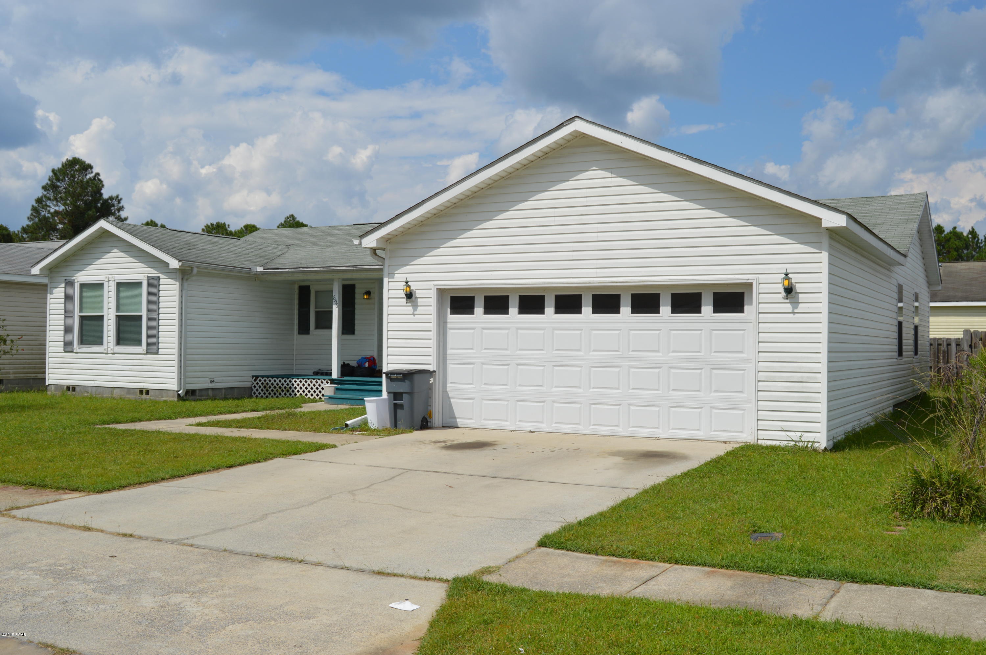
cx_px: 493
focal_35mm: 36
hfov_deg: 53.2
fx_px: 985
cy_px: 328
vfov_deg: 36.8
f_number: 10
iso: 100
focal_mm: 24
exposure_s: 1/400
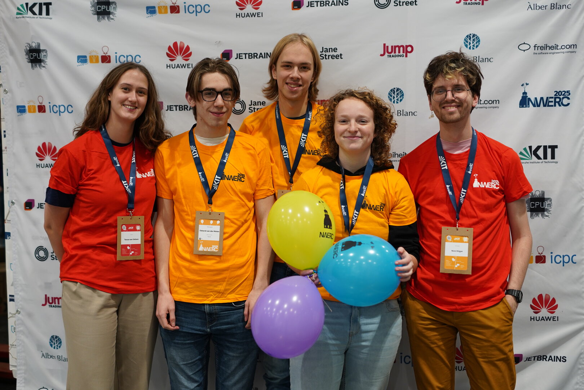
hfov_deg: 39.6
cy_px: 195
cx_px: 292
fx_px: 811
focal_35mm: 50
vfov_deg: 27.0
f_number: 2
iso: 640
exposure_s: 1/125
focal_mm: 50
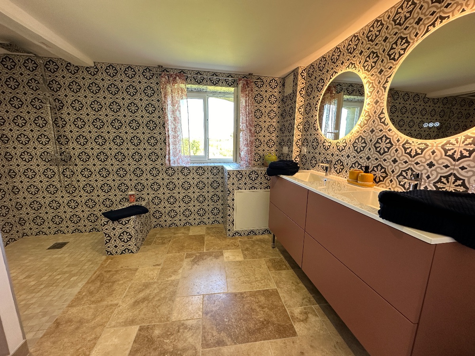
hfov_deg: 102.1
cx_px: 238
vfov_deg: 85.7
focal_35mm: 14
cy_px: 178
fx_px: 192
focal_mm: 2.22
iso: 100
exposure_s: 1/99
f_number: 2.2
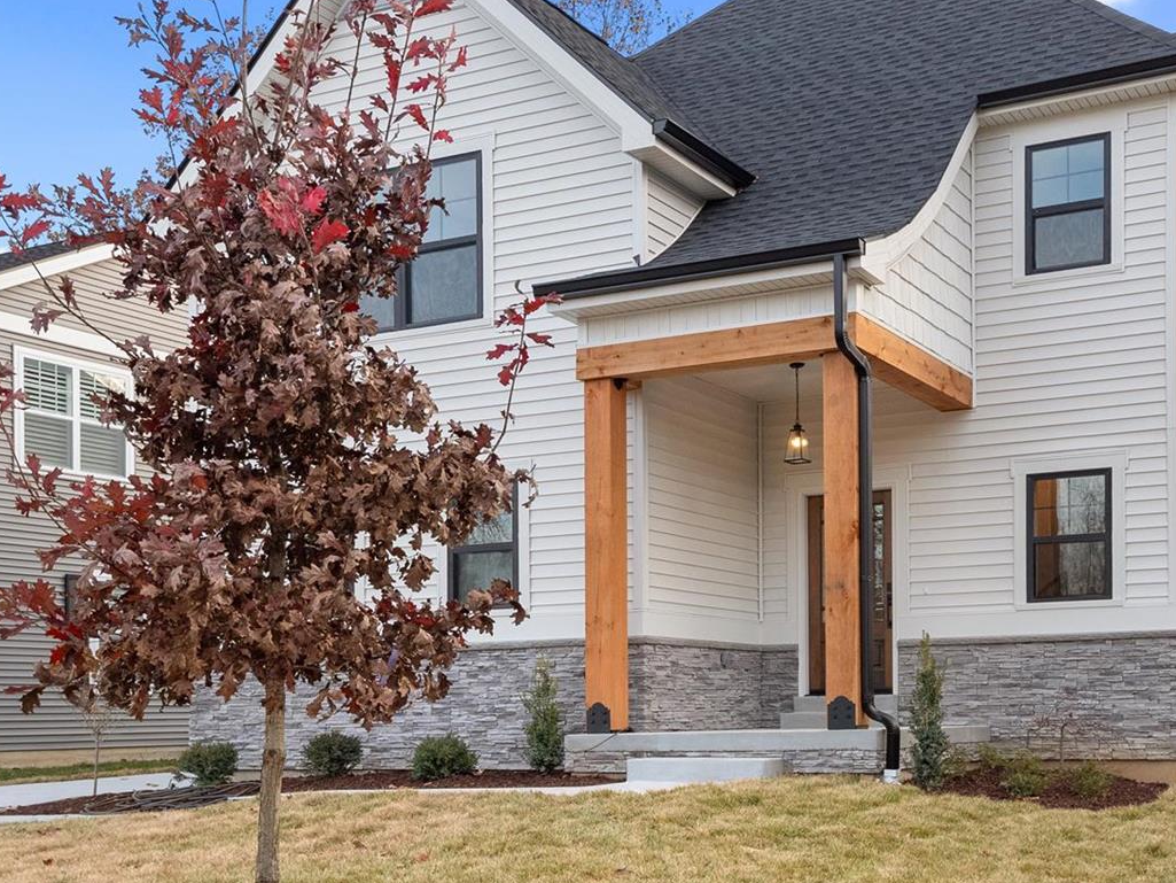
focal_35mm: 45
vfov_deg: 32.1
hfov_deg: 41.8
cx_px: 721
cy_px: 498
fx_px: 1529
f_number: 6.3
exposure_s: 1/160
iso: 400
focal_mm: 15
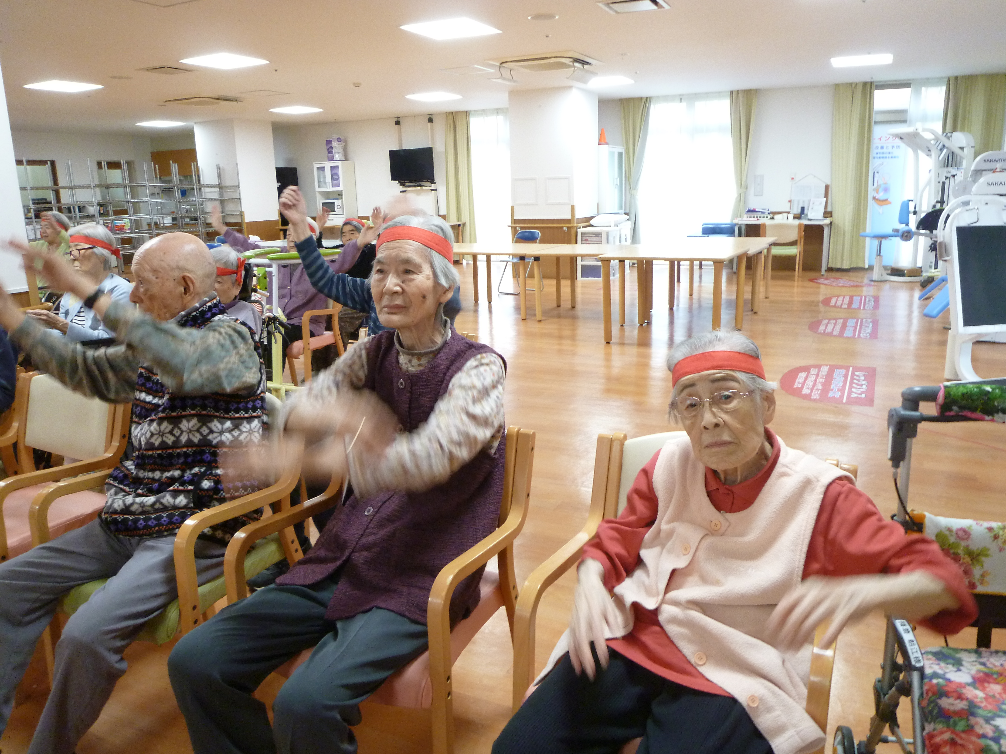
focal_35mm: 25
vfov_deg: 54.9
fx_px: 727
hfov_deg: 69.4
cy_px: 377
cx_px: 503
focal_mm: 4.5
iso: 200
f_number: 2.8
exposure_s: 1/30
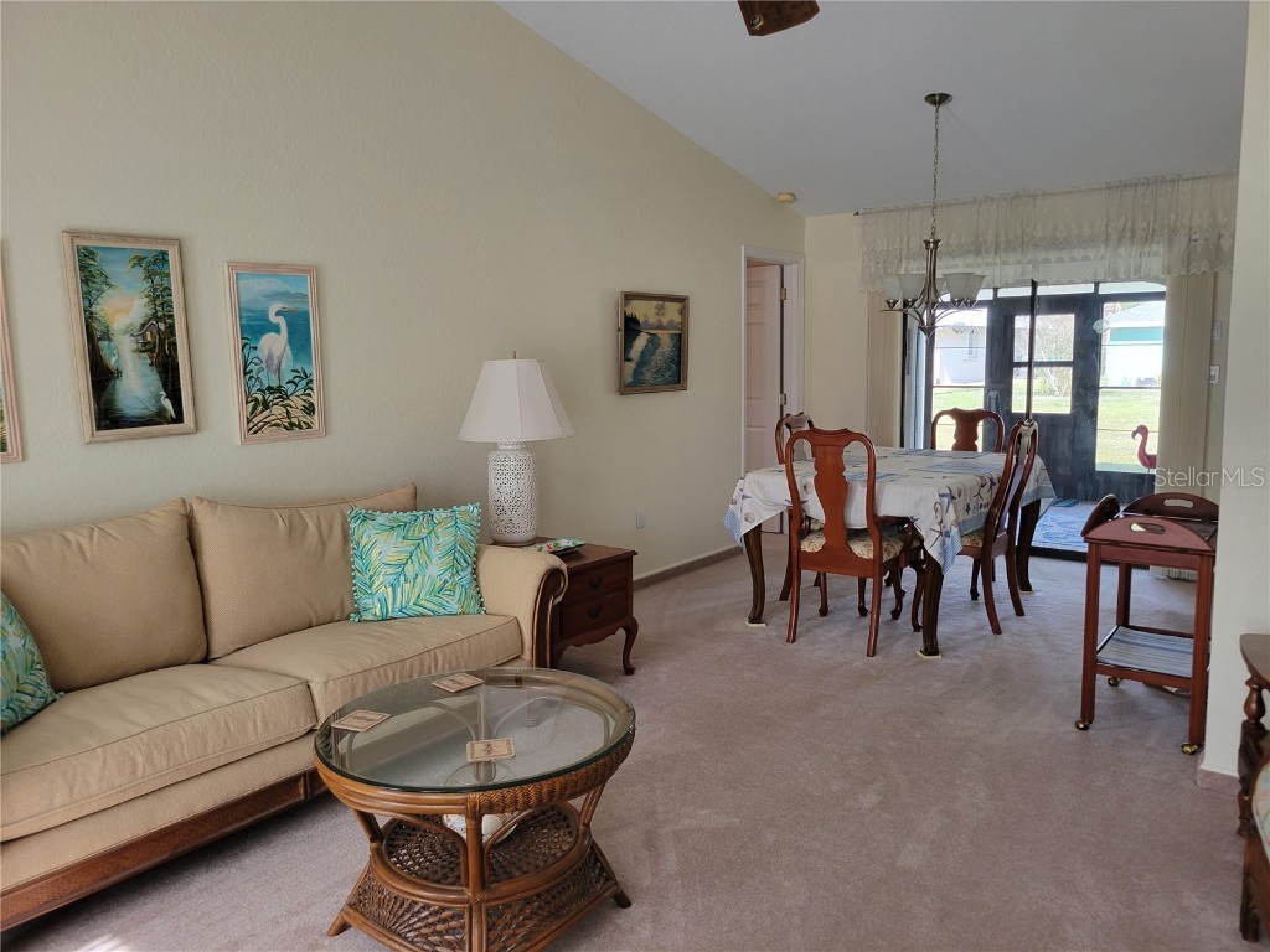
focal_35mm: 26
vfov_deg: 53.1
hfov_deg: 67.3
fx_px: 954
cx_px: 635
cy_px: 476
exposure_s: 1/120
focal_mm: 5.4
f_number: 1.8
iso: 125
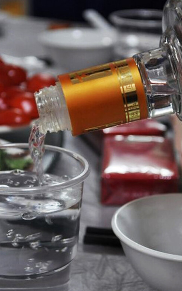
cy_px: 145
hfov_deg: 12.2
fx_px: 850
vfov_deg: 19.5
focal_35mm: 107
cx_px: 122
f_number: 5.3
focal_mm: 46
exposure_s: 1/80
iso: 1000
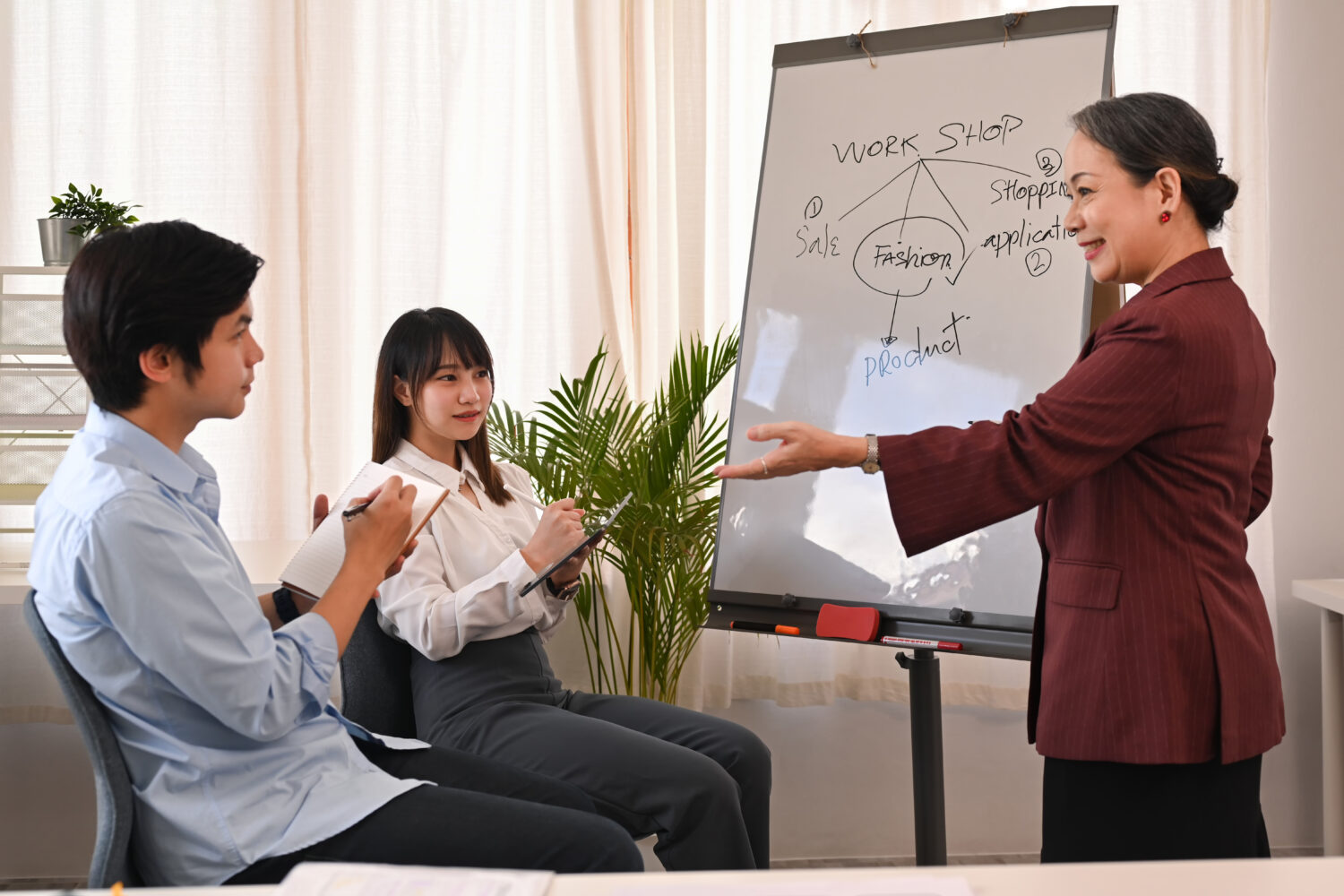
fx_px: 1867
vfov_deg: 27.0
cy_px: 448
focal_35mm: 50
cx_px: 672
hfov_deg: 39.6
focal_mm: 50
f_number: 4
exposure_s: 1/250
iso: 400
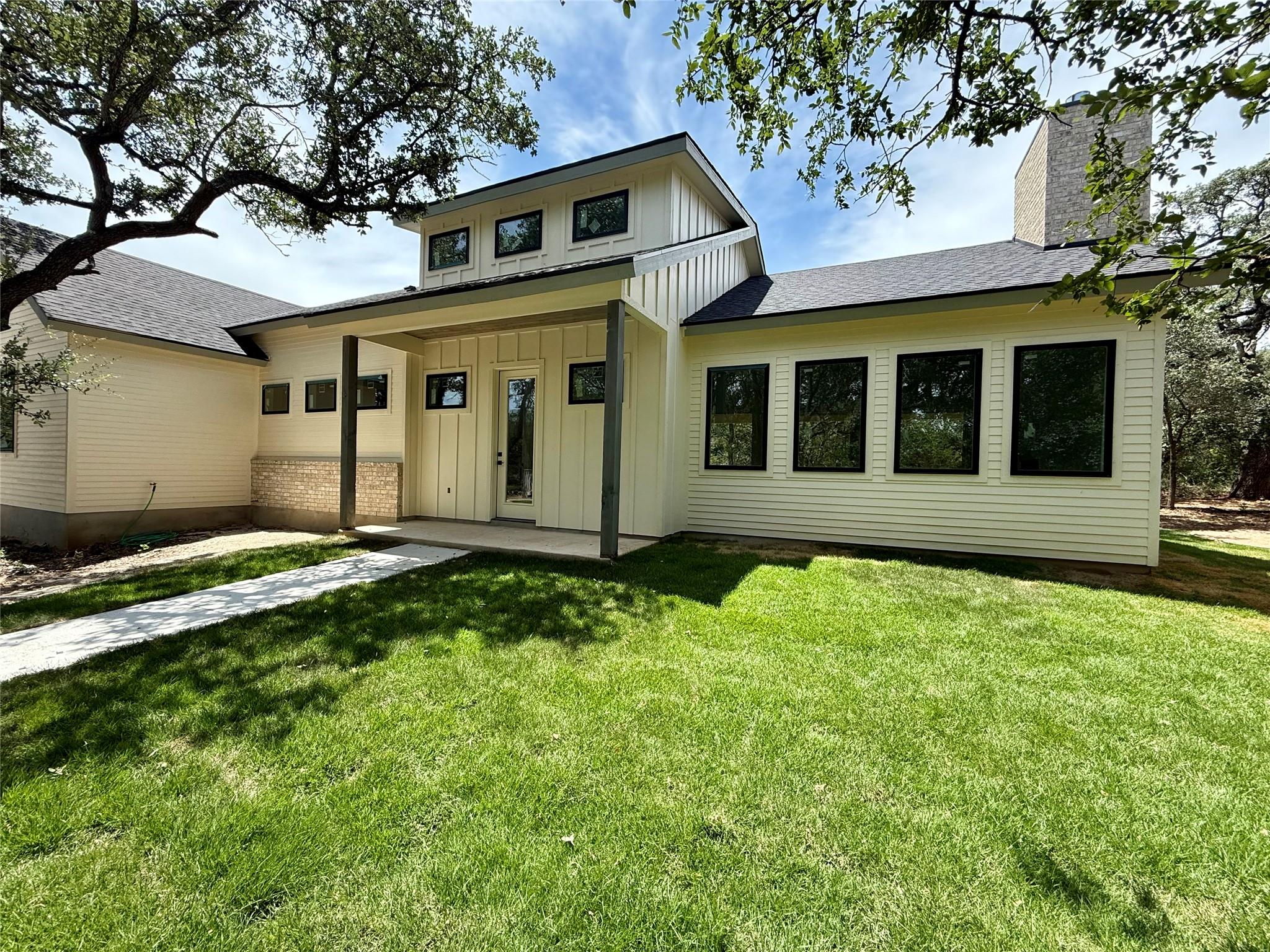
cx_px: 635
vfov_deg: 85.7
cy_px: 476
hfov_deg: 102.1
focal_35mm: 14
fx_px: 514
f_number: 2.2
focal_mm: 2.22
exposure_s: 1/694
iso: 64
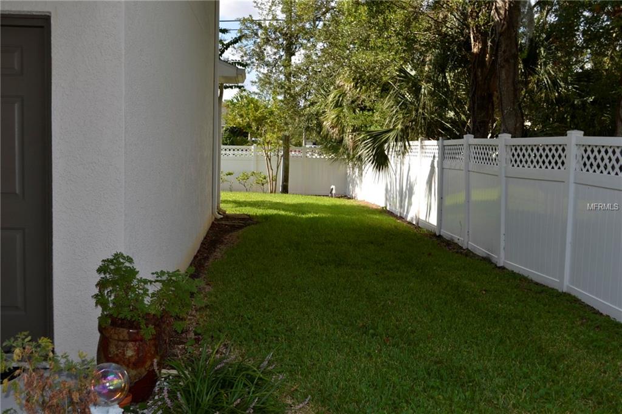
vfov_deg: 34.2
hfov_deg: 49.6
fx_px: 674
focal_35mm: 39
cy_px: 207
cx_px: 311
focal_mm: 26
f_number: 6.3
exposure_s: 1/200
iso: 100
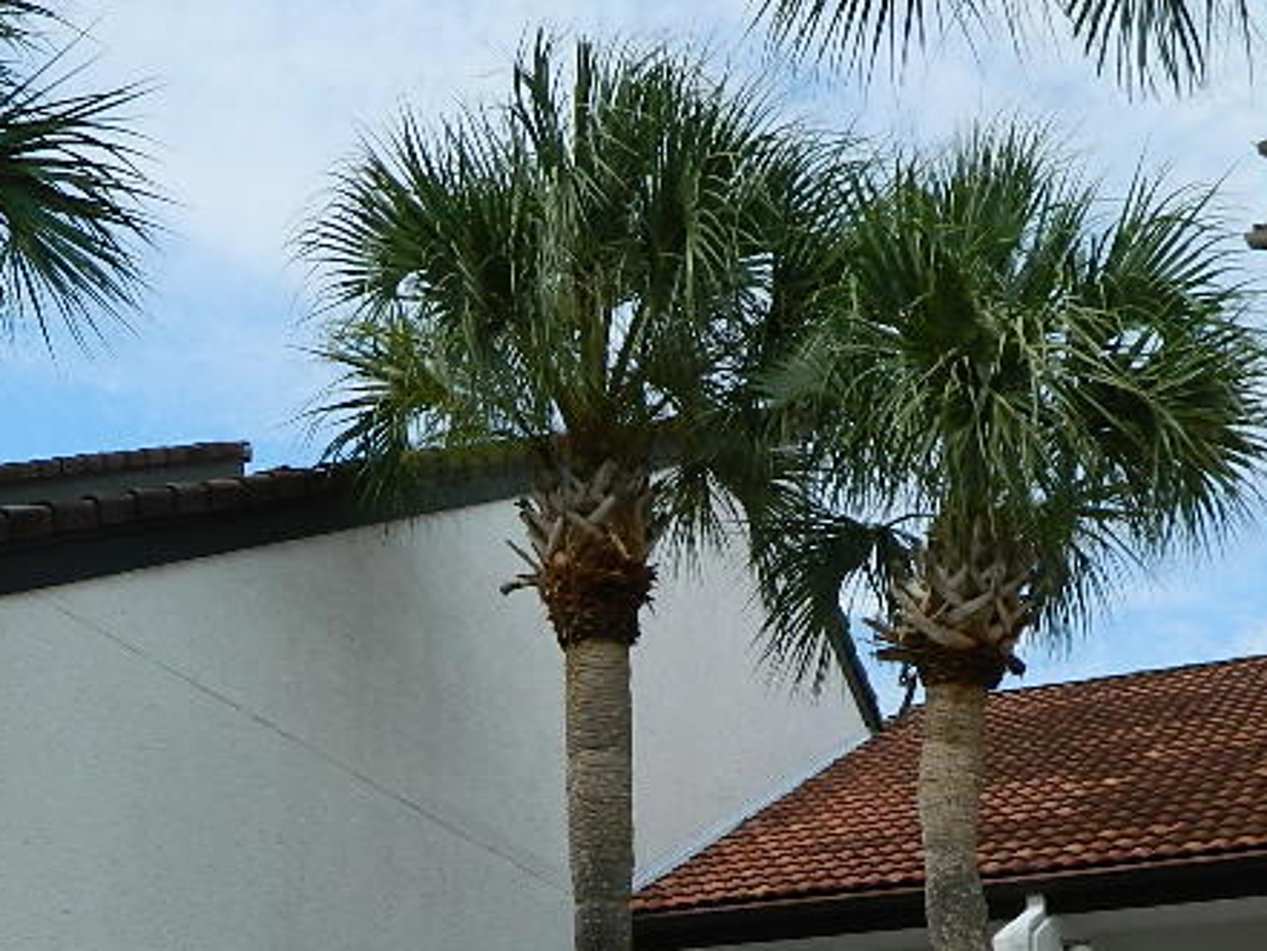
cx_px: 282
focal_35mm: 58
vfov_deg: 24.4
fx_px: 2123
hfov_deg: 32.4
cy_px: 891
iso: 80
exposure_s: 1/1000
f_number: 3.1
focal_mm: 4.5
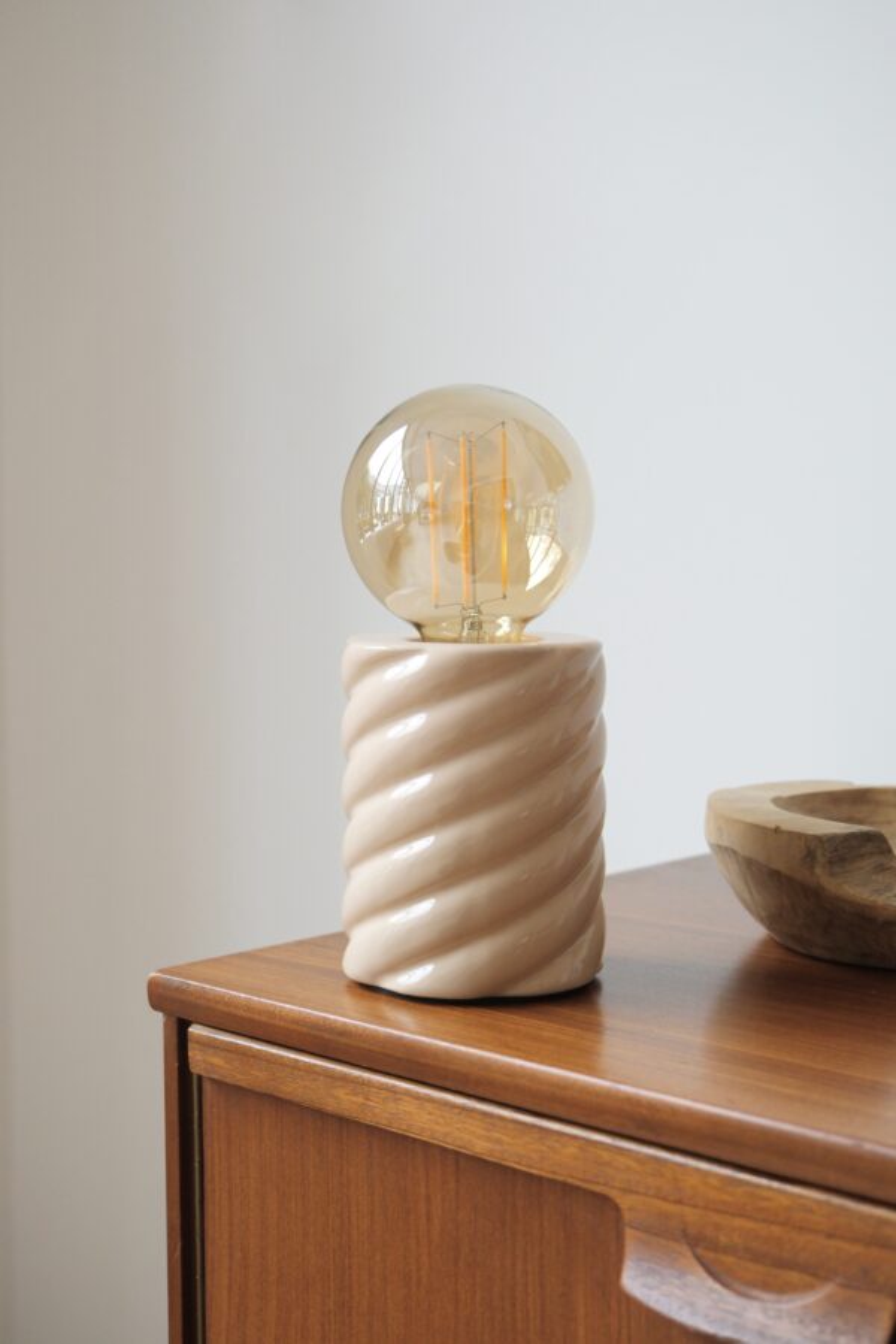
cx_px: 448
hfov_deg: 25.5
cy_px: 672
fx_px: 1979
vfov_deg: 37.5
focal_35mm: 53
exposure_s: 1/52
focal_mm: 35
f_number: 7.1
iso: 1250
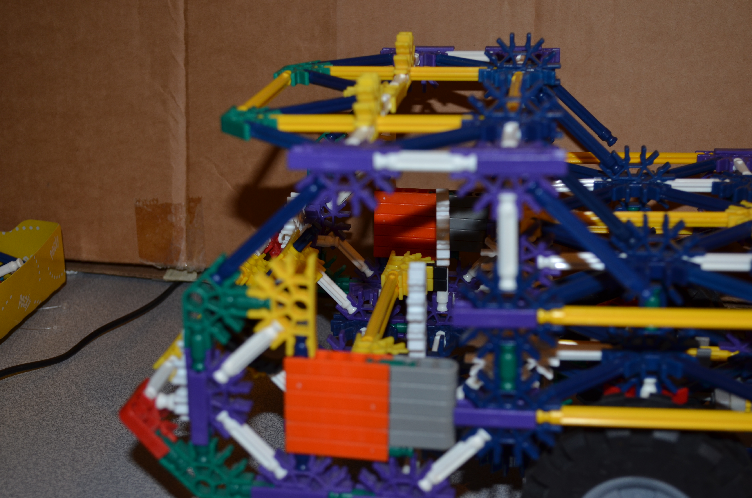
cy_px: 249
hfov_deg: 37.9
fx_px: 1094
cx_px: 376
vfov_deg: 25.6
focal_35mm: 52
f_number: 5.6
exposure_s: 1/30
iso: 200
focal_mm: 35
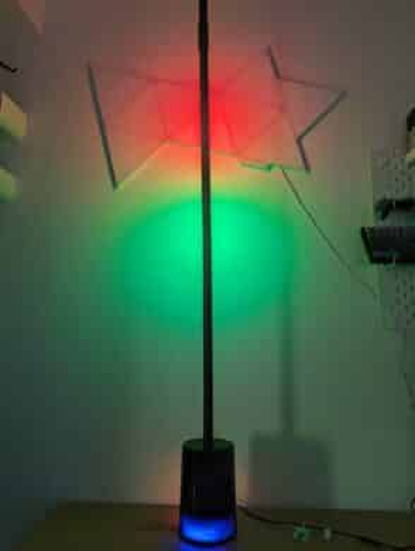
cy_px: 276
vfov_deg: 71.5
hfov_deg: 57.0
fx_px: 382
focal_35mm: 24
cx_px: 208
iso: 296
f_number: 1.68
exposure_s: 1/368
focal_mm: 6.9
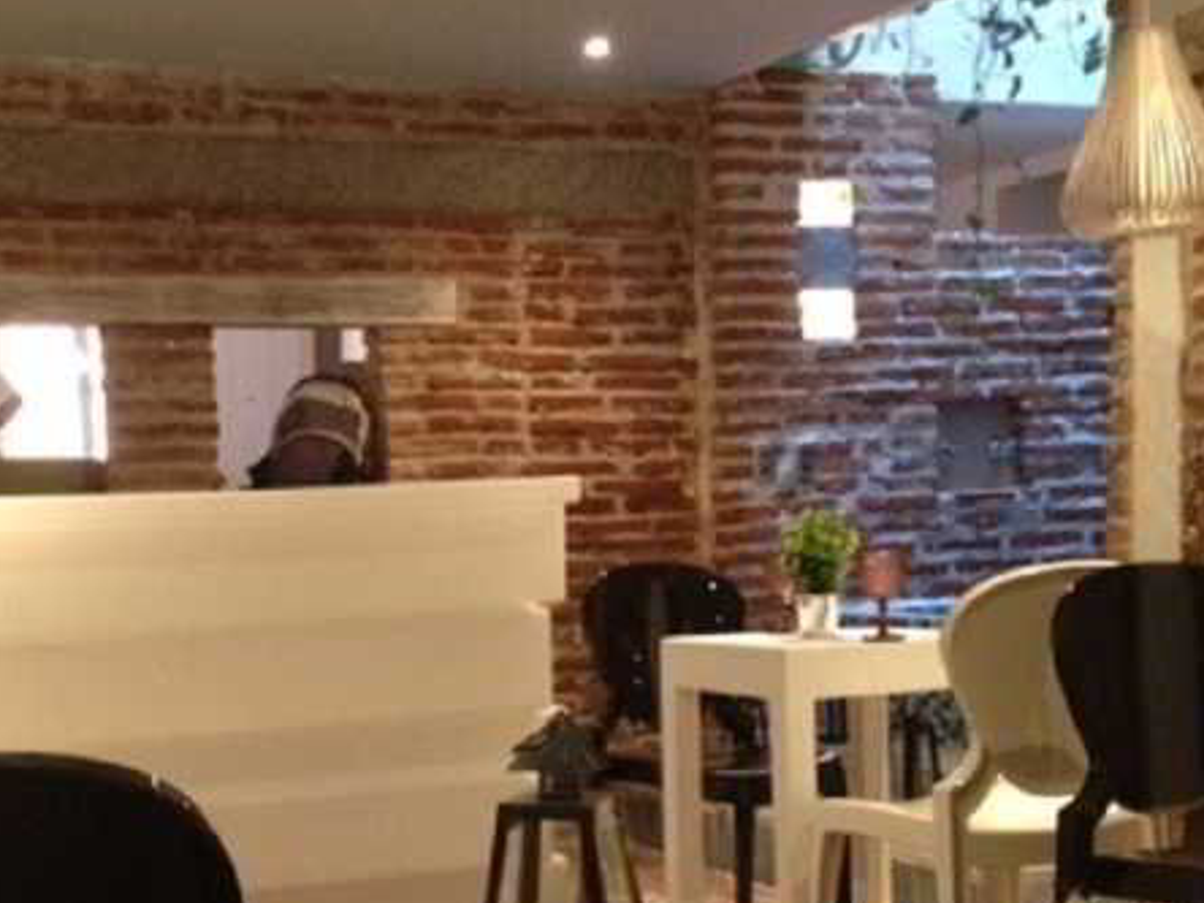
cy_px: 673
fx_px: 2191
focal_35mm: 63
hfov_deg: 30.6
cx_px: 434
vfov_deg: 23.1
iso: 400
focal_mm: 4.28
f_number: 2.4
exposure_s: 1/20
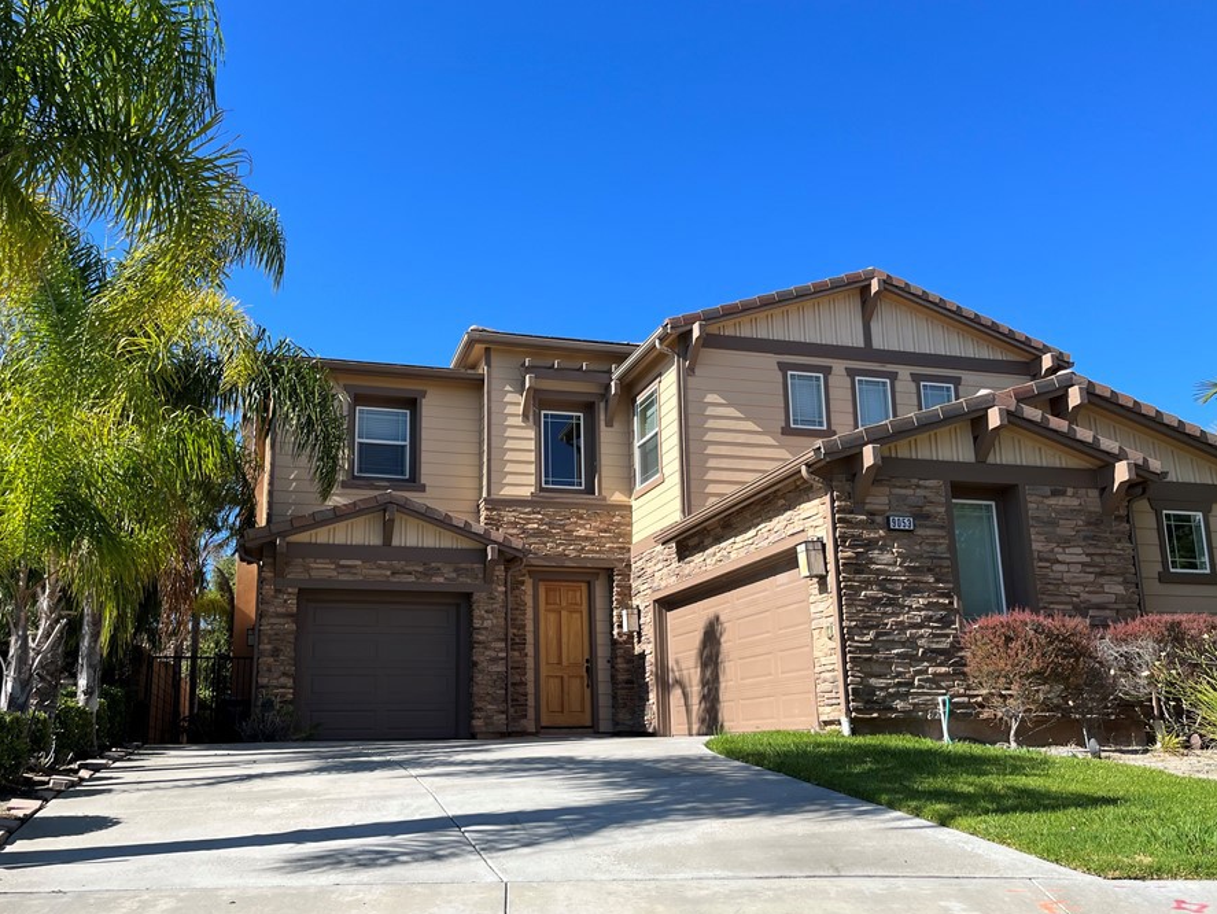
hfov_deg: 59.8
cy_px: 502
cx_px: 543
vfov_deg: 46.8
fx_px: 1055
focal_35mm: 30
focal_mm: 5.1
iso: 50
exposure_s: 1/2410
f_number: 1.6
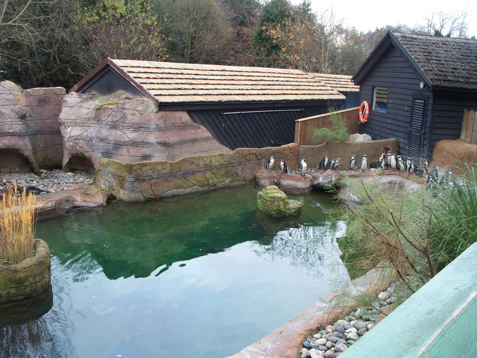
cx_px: 238
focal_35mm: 36
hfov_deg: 51.4
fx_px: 496
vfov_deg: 39.7
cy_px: 179
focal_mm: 7.54
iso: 80
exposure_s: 1/60
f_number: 2.8
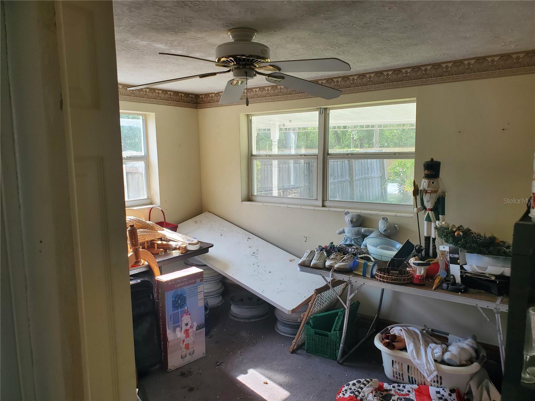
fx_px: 402
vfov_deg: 53.1
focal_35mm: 26
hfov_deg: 67.3
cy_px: 200
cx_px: 268
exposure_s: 1/118
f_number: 2.4
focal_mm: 4.3
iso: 50
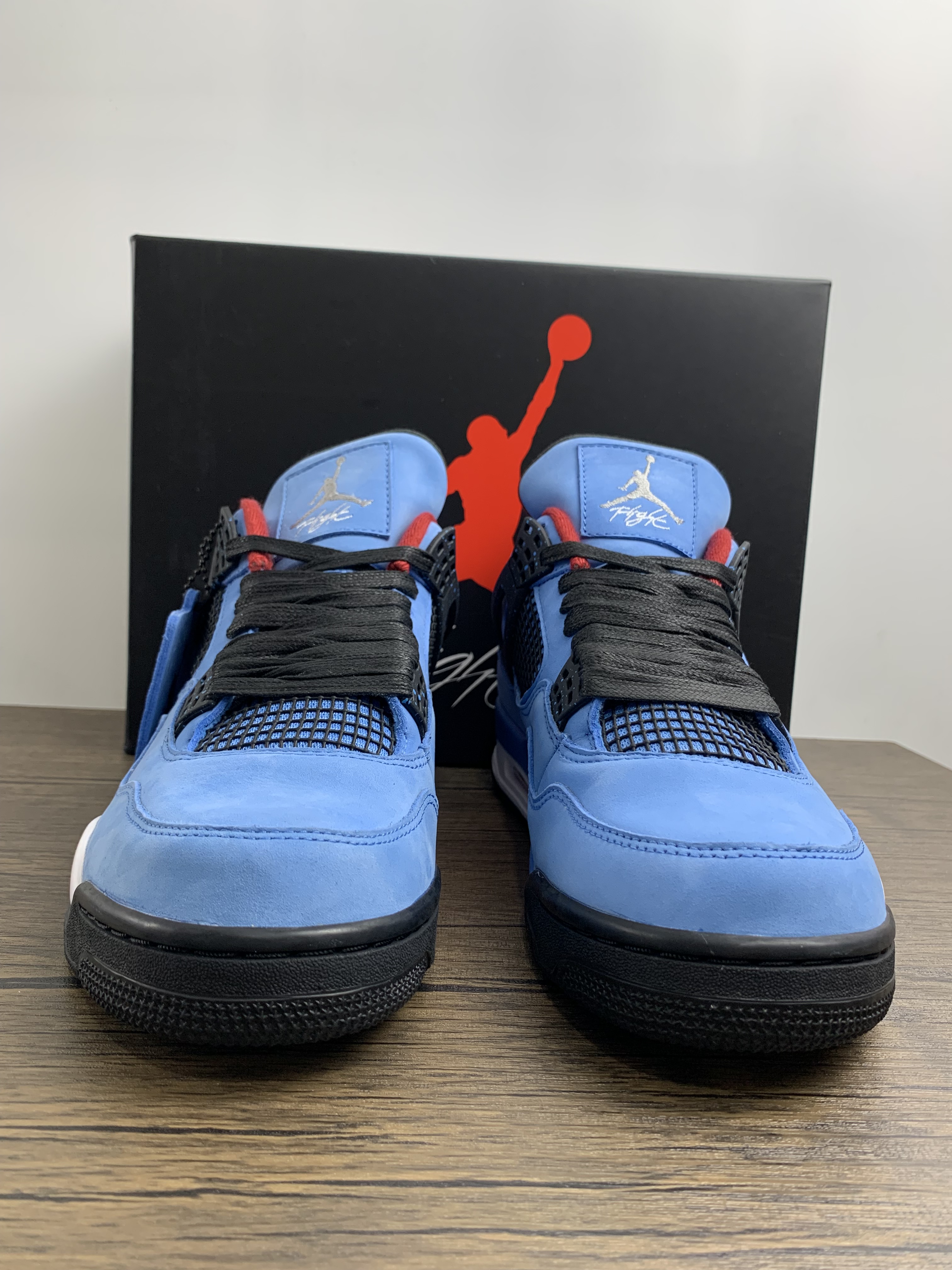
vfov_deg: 67.3
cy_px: 635
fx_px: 953
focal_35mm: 26
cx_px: 476
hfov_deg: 53.1
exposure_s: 1/121
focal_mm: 4.25
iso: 80
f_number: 1.8
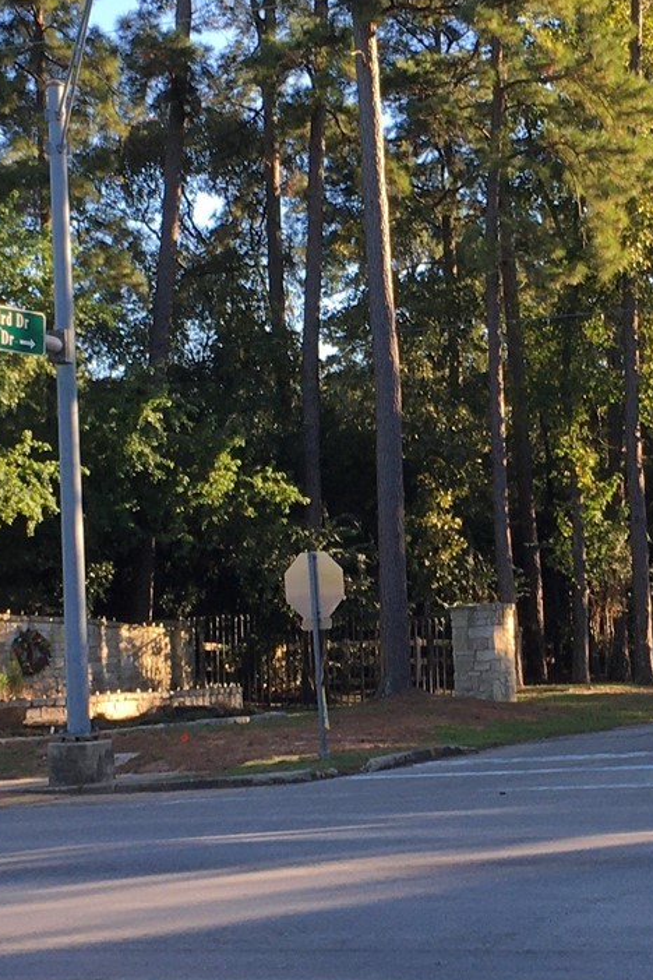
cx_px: 470
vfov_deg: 23.1
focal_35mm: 88
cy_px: 613
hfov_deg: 15.5
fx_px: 2394
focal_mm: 4.15
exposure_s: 1/319
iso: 25
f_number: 2.2
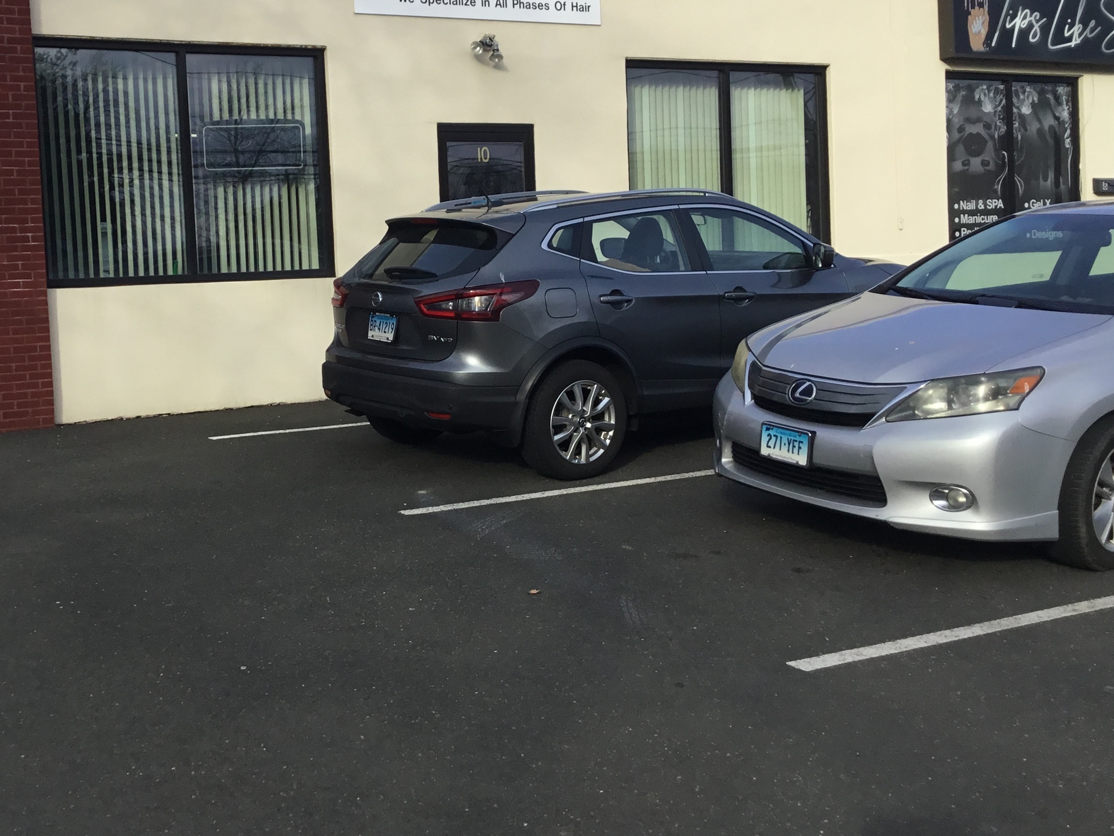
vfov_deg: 32.1
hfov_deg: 41.4
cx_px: 349
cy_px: 359
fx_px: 1448
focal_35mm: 45
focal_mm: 3.3
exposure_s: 1/754
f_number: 2.4
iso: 25
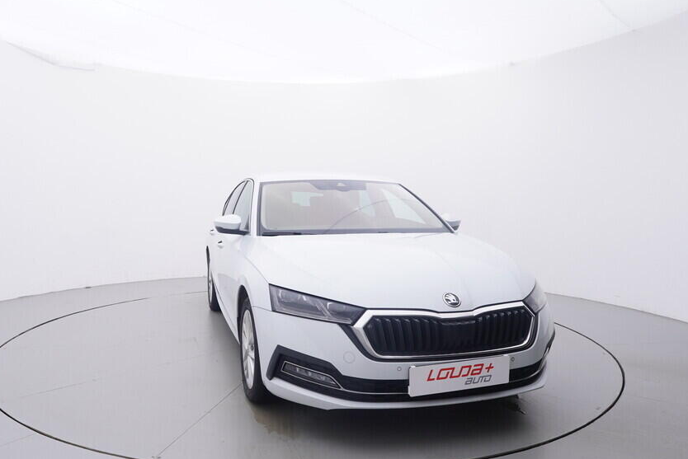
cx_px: 297
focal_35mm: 28
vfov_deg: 46.9
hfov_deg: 65.9
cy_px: 263
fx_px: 528
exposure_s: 1/80
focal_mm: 15
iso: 200
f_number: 5
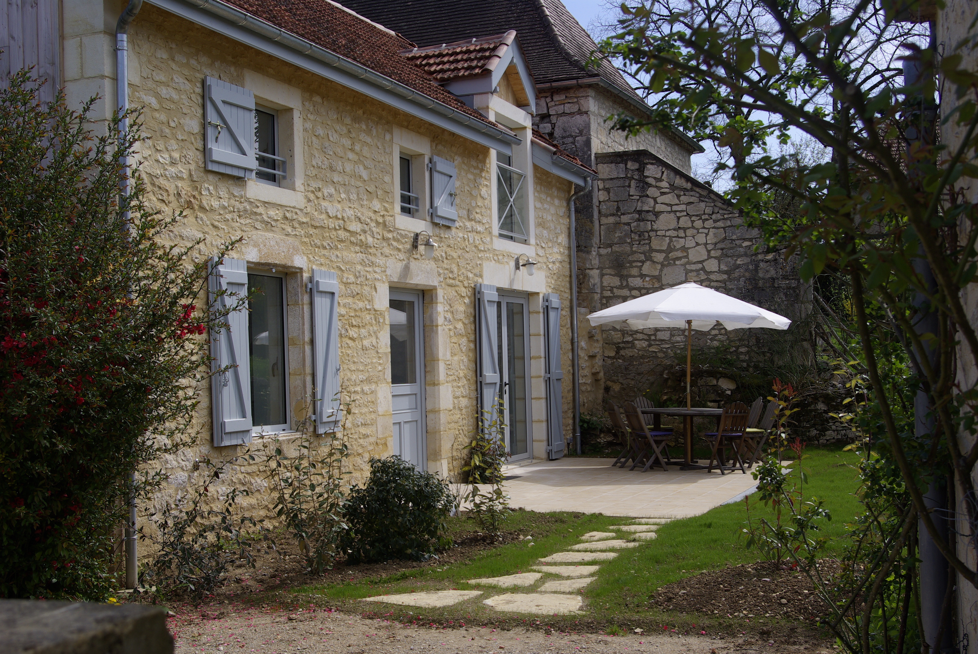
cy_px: 327
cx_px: 489
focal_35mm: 46
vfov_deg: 29.0
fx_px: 1265
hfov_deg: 42.3
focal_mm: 31
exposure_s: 1/250
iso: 100
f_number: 8
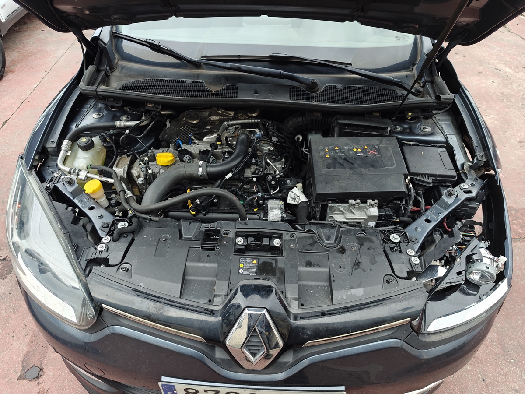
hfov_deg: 73.9
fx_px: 349
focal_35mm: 23
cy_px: 197
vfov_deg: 58.9
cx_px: 262
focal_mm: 6.06
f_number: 1.69
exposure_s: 1/166
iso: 50
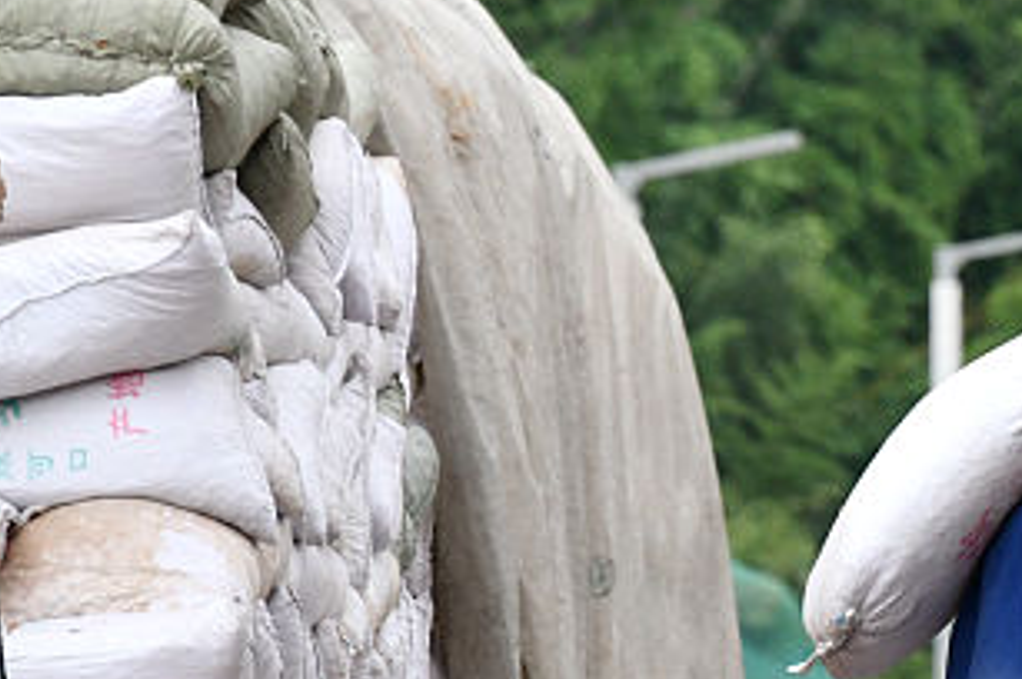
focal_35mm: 978
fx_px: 27734
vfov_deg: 1.4
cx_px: 879
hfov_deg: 2.1
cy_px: 266
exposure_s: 1/640
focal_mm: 250
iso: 800
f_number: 5.6
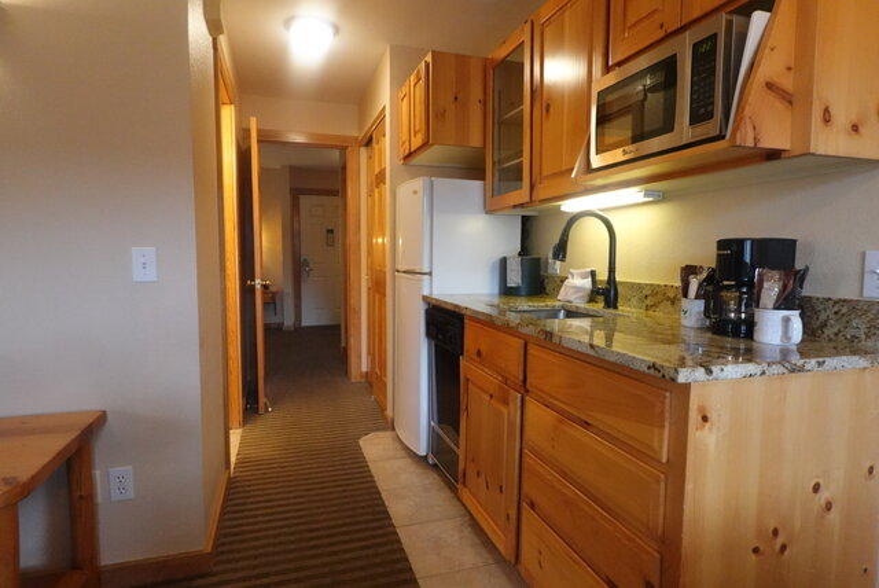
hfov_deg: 83.9
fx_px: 489
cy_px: 294
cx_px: 440
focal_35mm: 20
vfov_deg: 62.0
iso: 2500
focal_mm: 7.6
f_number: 5.6
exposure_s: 1/80
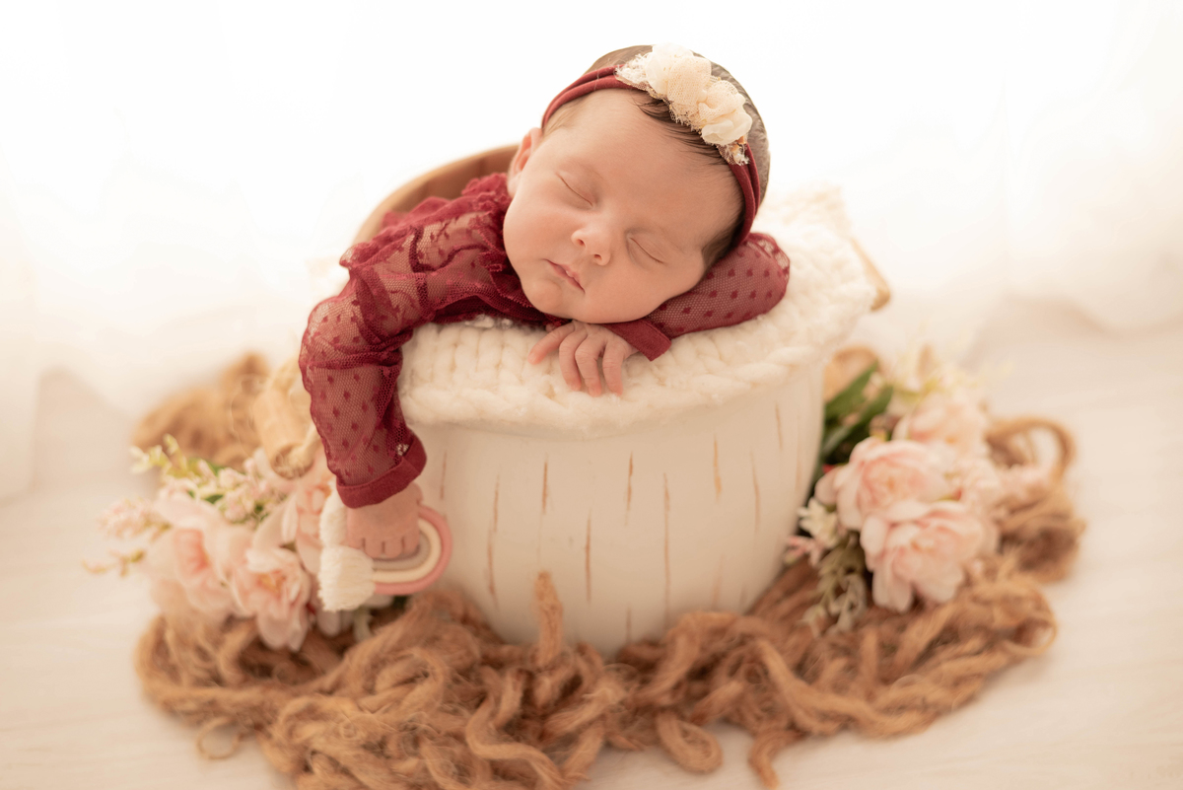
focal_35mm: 50
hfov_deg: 39.6
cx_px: 592
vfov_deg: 27.0
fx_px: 1644
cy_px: 395
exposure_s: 1/200
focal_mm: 50
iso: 400
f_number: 2.8
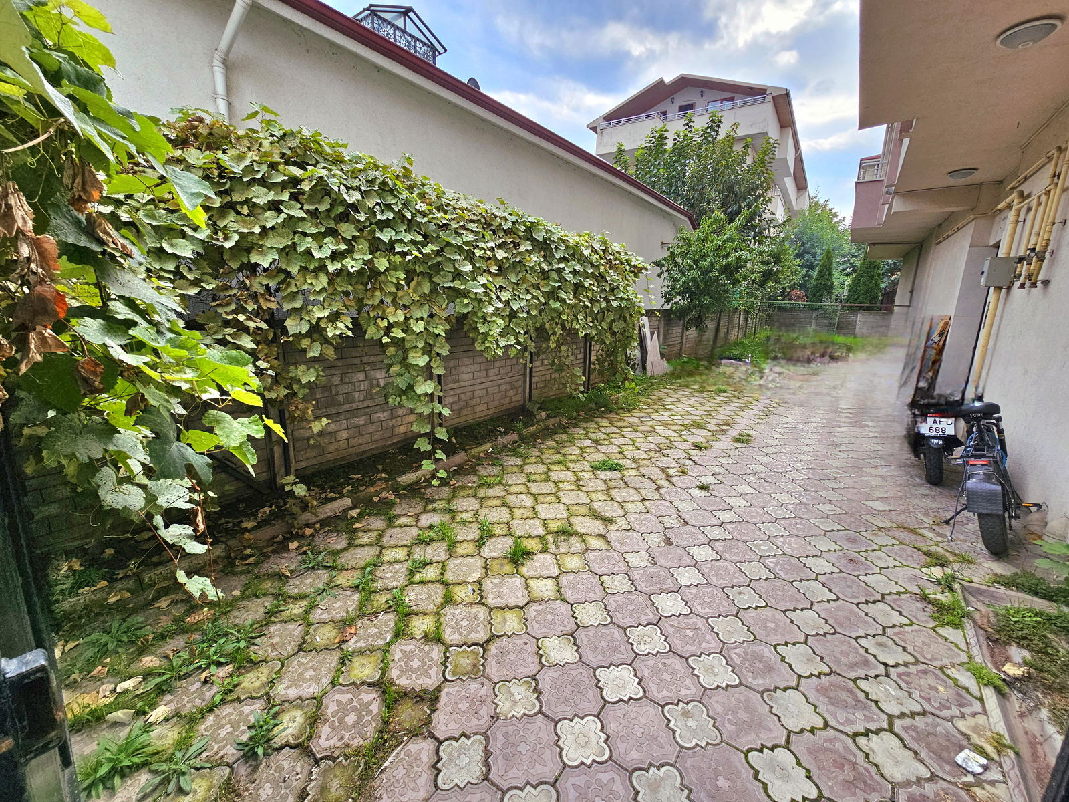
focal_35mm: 13
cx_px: 534
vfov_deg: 89.9
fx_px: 401
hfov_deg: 106.2
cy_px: 401
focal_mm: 2.2
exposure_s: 1/385
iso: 50
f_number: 2.2
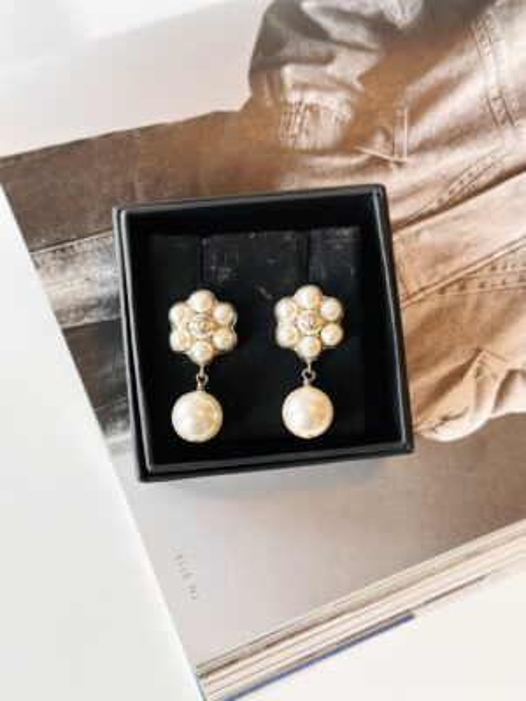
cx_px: 263
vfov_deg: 39.7
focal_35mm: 48
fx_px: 972
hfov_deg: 30.3
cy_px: 350
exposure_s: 1/50
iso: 100
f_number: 1.78
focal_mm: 6.86
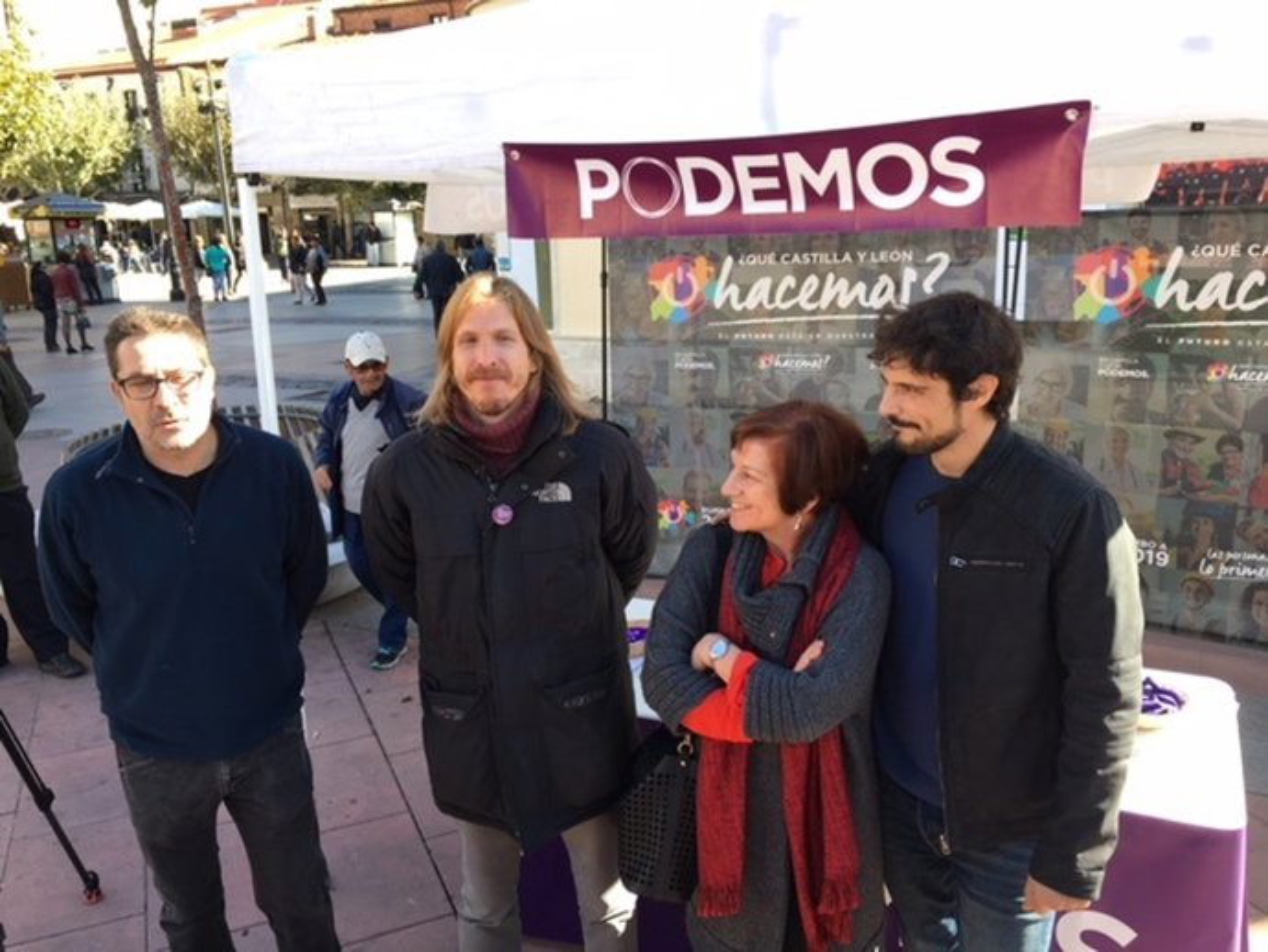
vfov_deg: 48.3
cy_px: 476
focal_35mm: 29
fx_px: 1063
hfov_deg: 61.6
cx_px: 634
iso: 25
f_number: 2.2
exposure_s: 1/134
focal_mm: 4.15
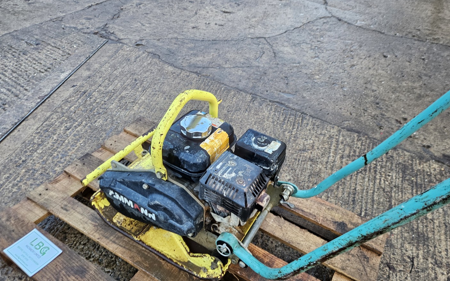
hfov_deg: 72.5
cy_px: 166
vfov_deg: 49.0
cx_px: 225
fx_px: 307
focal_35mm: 25
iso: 160
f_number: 1.8
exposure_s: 1/100
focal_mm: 5.4
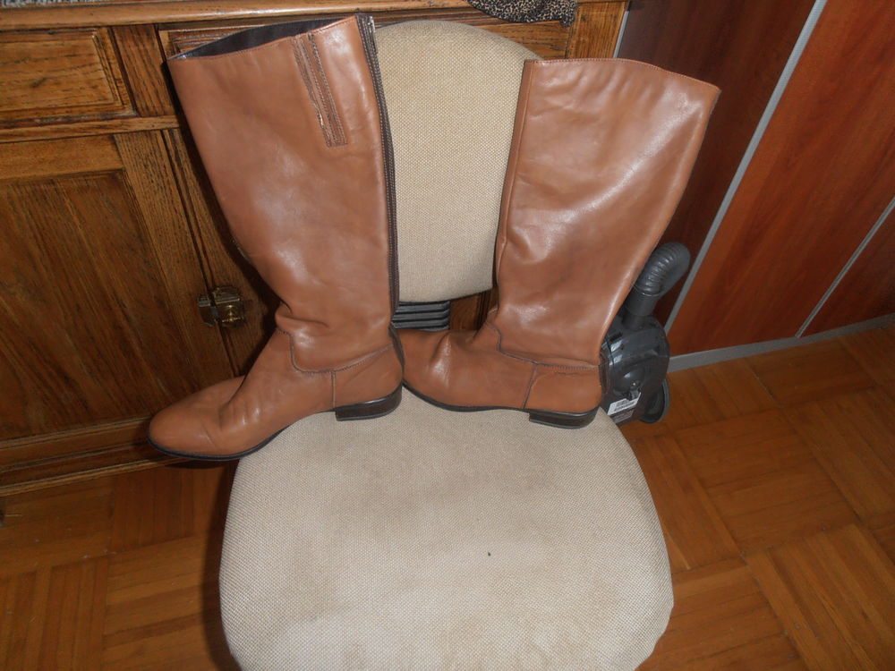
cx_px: 448
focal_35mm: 24
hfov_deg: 71.6
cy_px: 336
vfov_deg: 56.8
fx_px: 621
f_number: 3
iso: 125
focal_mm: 4.2
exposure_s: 1/30
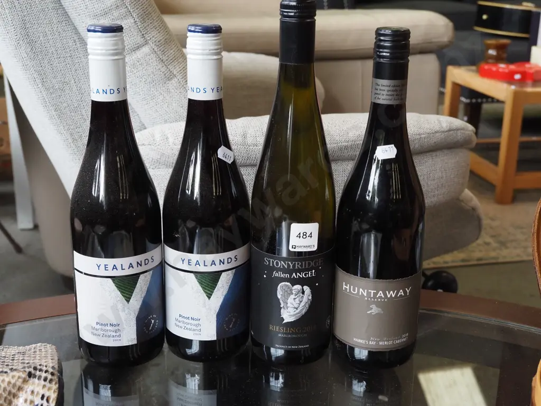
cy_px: 203
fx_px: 750
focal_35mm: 48
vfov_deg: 30.3
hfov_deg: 39.7
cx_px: 270
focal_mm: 24
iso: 1600
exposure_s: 1/160
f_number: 5.6
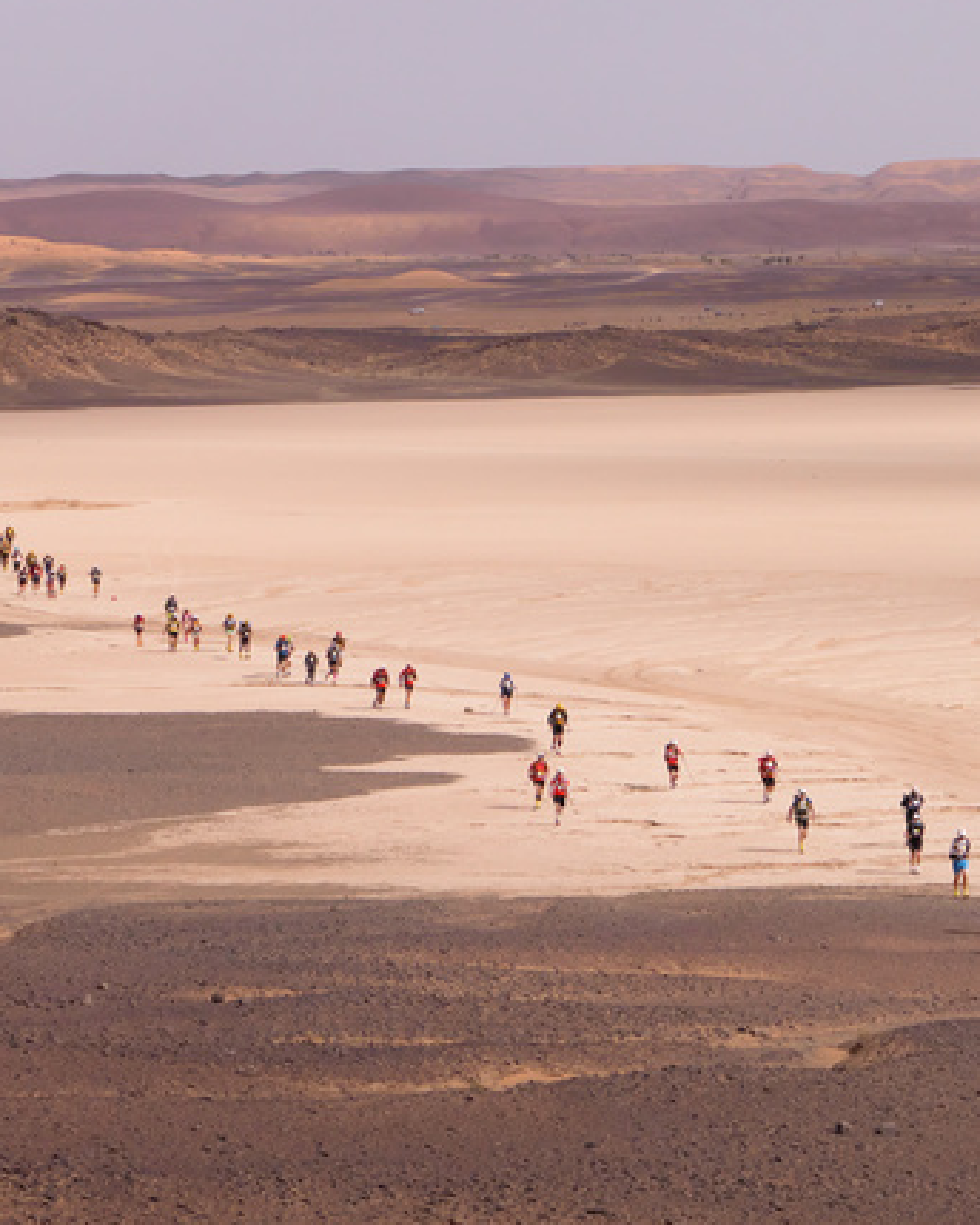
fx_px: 5837
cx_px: 265
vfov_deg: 12.0
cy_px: 541
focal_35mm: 161
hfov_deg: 9.6
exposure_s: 1/3200
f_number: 4
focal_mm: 26.4
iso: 125
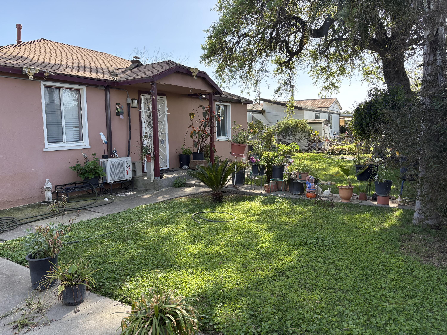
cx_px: 224
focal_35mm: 26
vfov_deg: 53.1
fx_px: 336
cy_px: 168
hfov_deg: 67.3
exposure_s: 1/1001
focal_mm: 5.96
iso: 64
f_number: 1.6
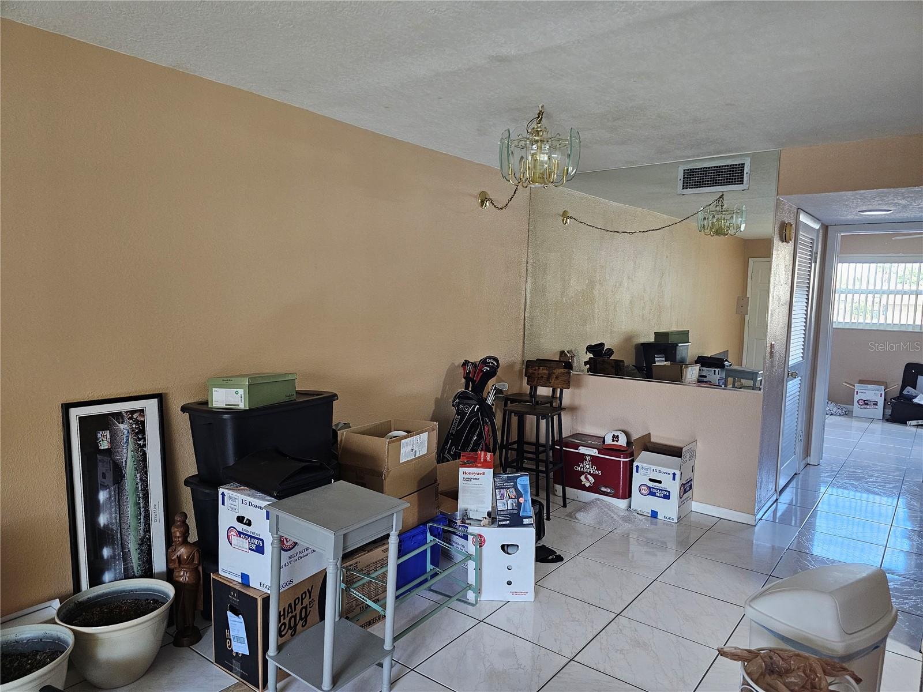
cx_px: 462
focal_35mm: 23
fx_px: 613
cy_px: 346
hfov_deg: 73.9
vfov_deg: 58.9
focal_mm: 6.3
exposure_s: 1/120
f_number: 1.7
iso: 400
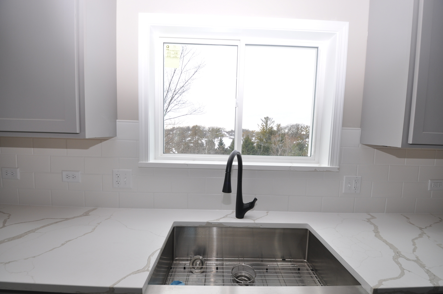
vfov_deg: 77.2
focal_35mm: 15
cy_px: 147
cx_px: 222
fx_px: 184
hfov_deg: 100.5
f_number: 5.6
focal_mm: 10
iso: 200
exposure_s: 1/125
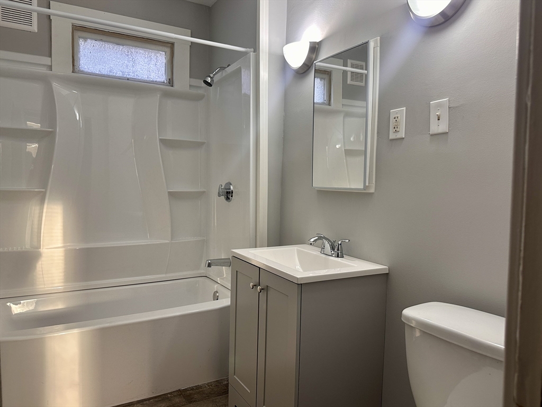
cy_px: 204
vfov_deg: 56.8
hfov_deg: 71.6
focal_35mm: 24
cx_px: 271
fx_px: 376
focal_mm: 6.86
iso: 160
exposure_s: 1/120
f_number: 1.78
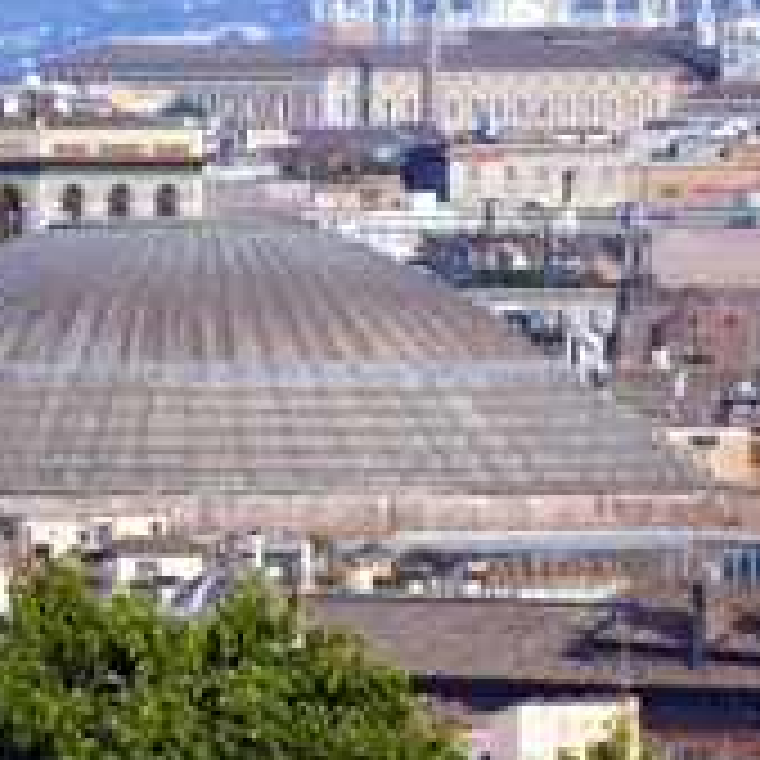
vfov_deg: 1.9
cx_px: 364
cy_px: 407
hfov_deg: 1.9
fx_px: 22455
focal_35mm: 904
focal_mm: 300
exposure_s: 1/400
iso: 100
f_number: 6.3
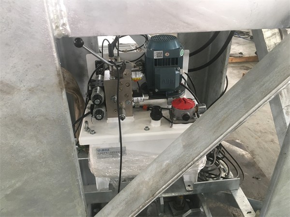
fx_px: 243
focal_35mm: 29
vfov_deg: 48.2
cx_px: 145
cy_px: 108
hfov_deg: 61.7
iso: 64
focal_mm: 4.15
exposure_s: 1/33
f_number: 2.2
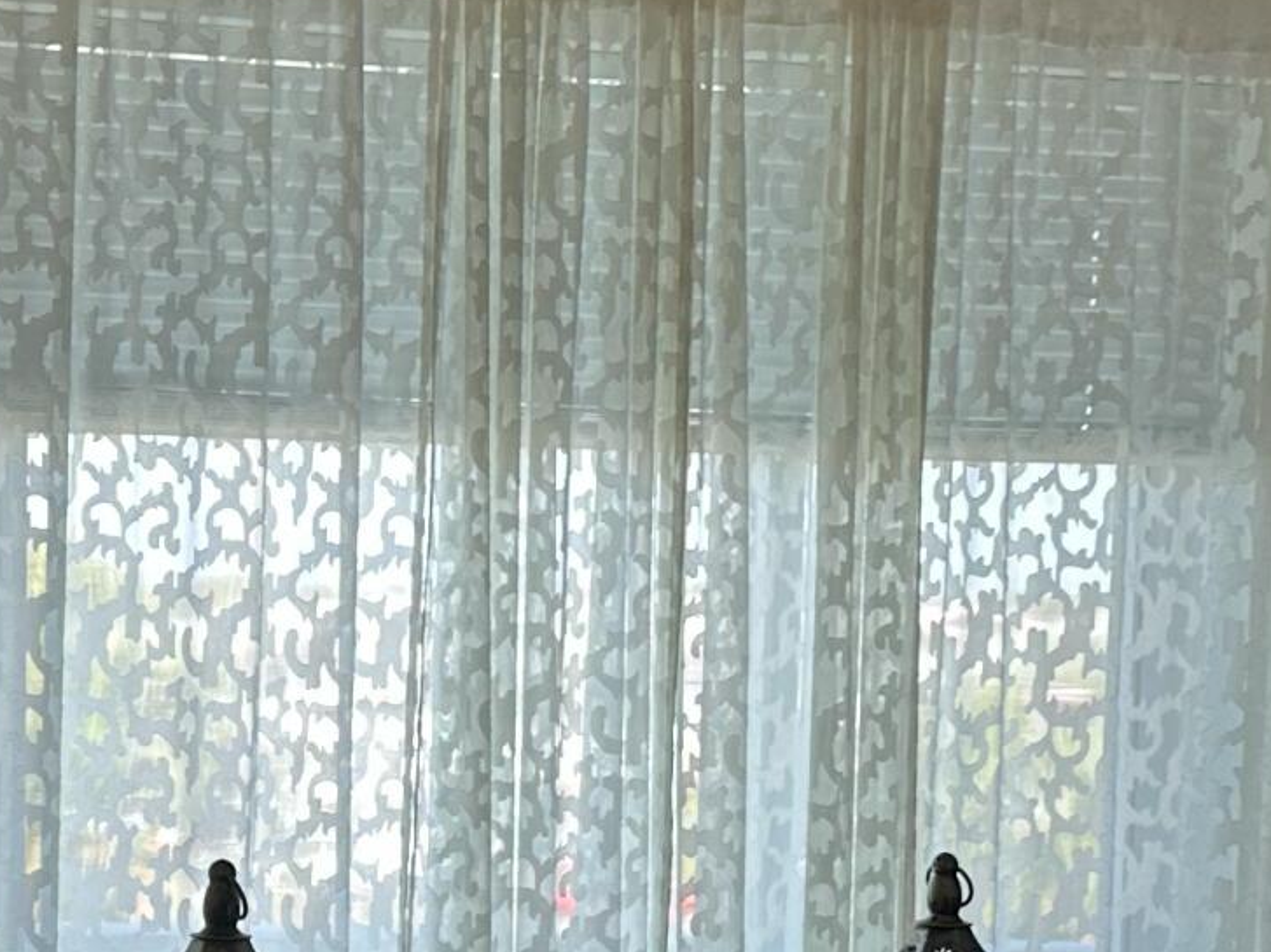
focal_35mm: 99
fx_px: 3634
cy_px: 964
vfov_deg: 14.7
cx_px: 332
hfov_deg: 19.7
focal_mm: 6.86
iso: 80
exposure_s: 1/120
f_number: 1.78
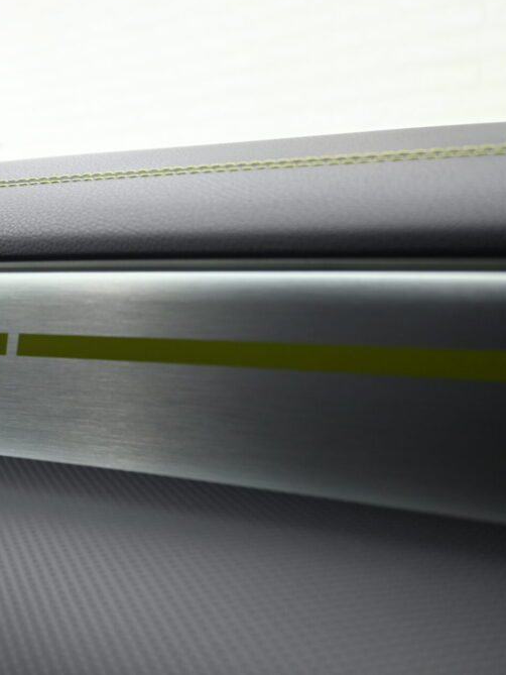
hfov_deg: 26.3
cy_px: 331
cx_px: 16
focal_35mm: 53
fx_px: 1033
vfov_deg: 36.2
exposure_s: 1/50
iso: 400
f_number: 4.2
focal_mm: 24
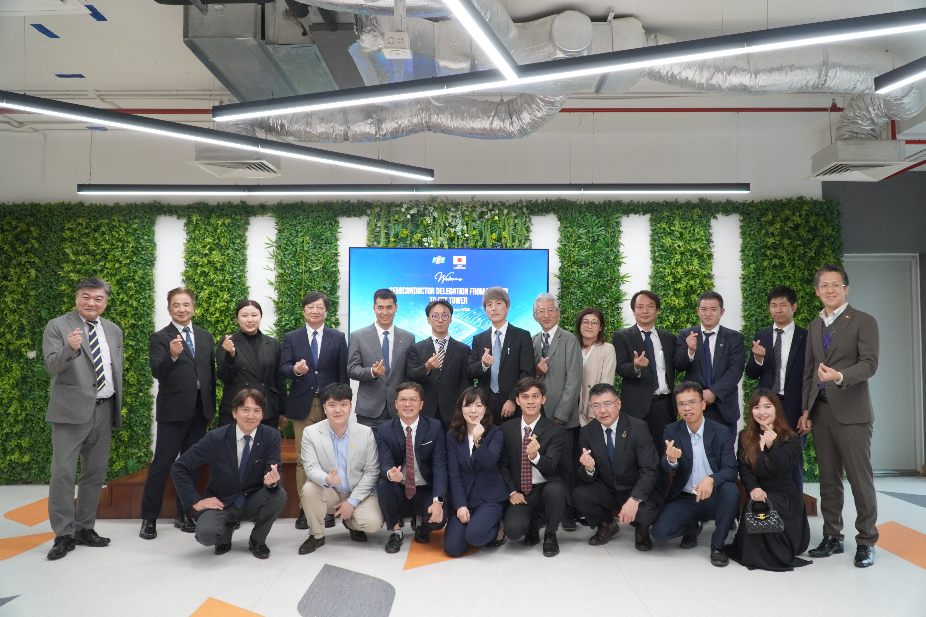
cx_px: 463
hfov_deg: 67.4
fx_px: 694
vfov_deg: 47.9
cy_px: 308
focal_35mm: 27
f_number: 4
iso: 1000
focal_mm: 18
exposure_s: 1/60
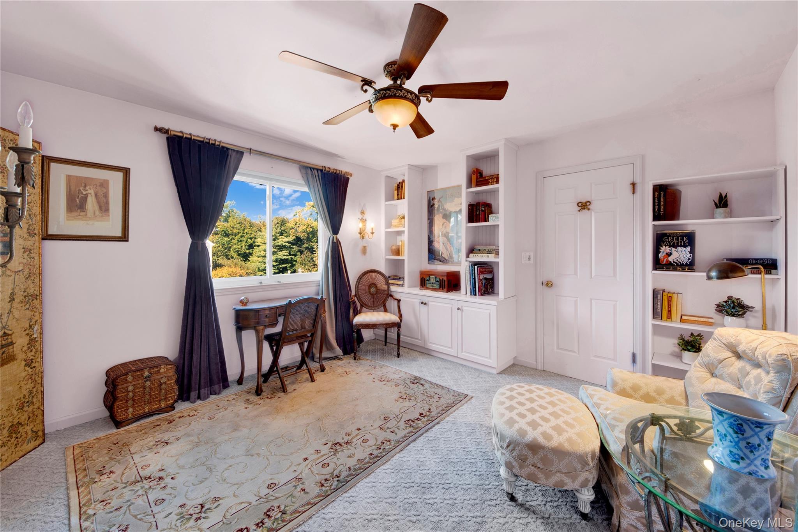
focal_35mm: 12
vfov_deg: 90.0
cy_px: 266
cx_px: 399
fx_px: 266
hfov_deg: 112.6
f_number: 8
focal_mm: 8
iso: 100
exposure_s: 1/2
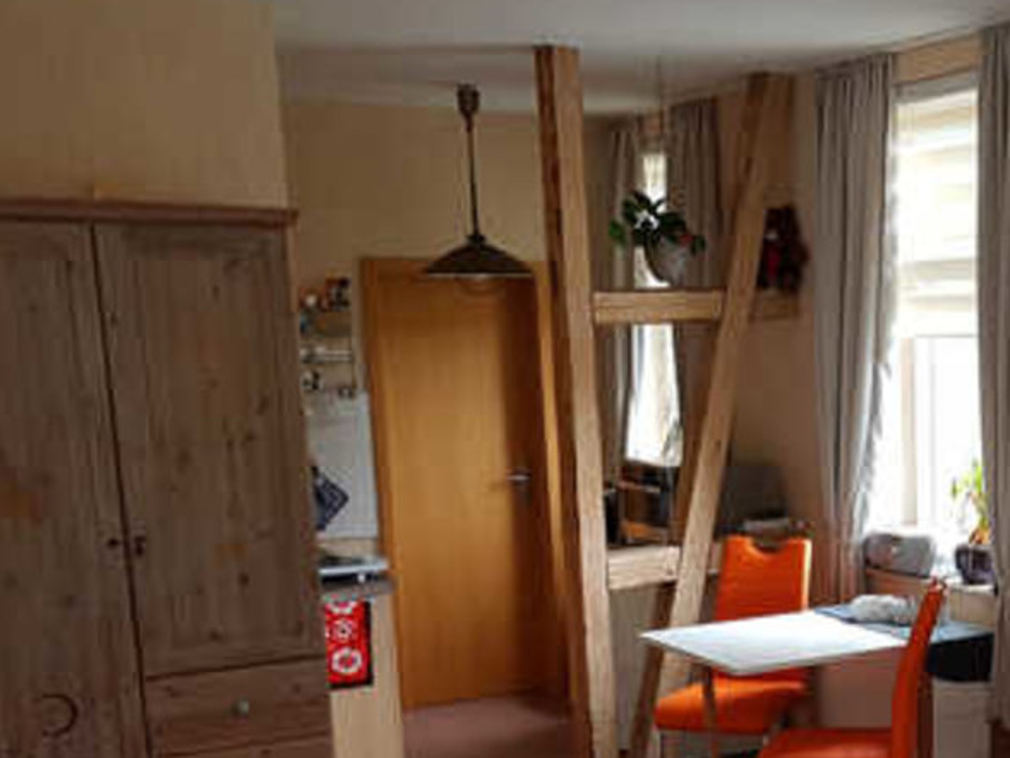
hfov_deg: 33.6
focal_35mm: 53
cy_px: 621
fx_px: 1547
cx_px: 969
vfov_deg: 26.9
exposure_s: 1/50
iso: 125
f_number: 1.7
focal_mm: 4.2
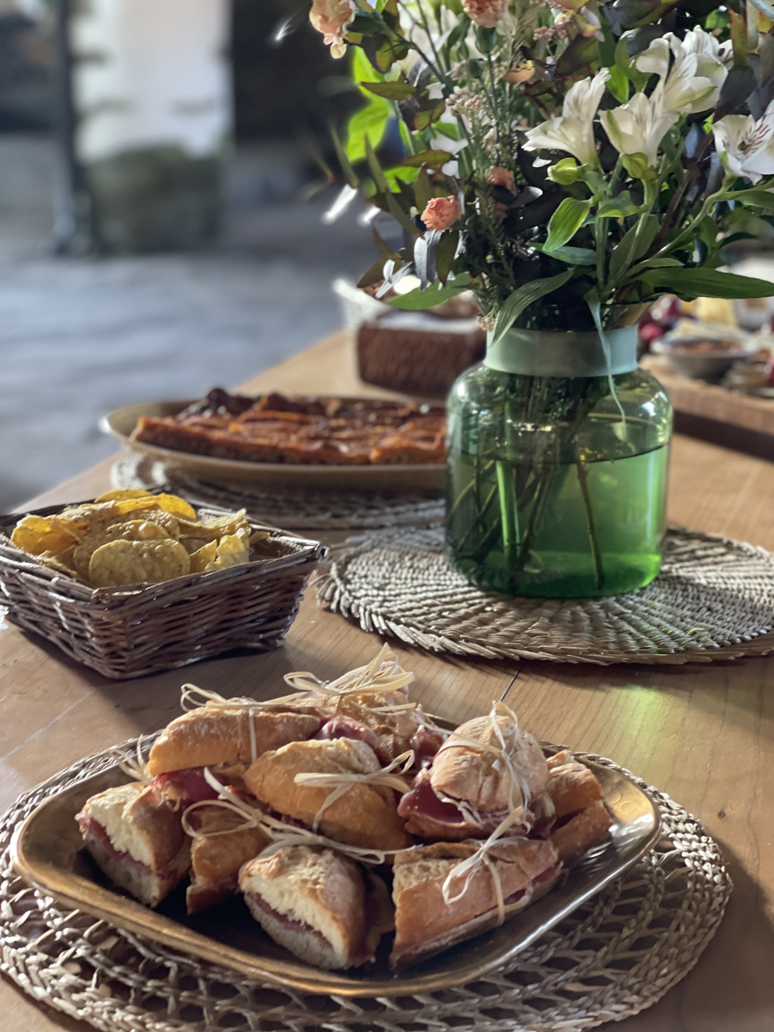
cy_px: 516
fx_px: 1908
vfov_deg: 30.3
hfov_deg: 22.9
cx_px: 387
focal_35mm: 64
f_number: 2.2
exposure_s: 1/33
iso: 250
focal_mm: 7.5
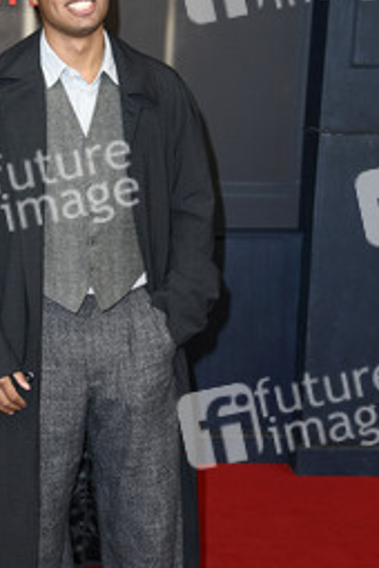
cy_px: 305
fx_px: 1437
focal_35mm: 91
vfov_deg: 22.4
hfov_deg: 15.0
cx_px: 89
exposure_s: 1/250
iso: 400
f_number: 5.6
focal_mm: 58
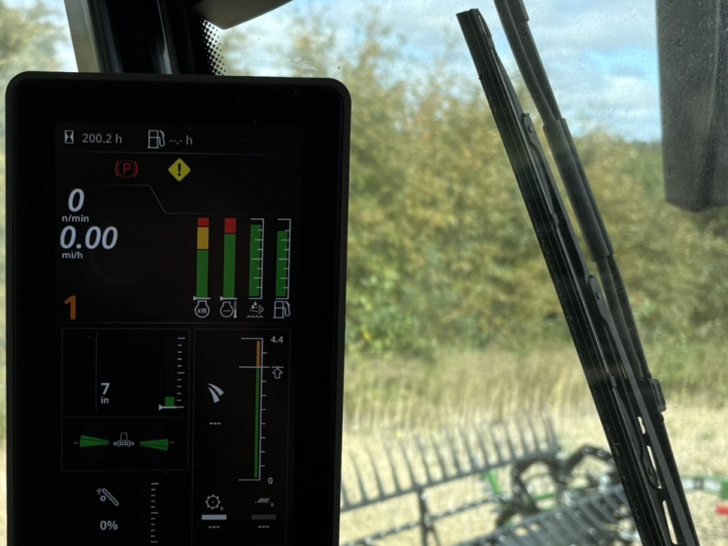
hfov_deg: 34.2
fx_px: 1157
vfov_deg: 26.4
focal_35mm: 55
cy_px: 353
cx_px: 182
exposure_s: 1/1420
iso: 50
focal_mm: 5.96
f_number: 1.6
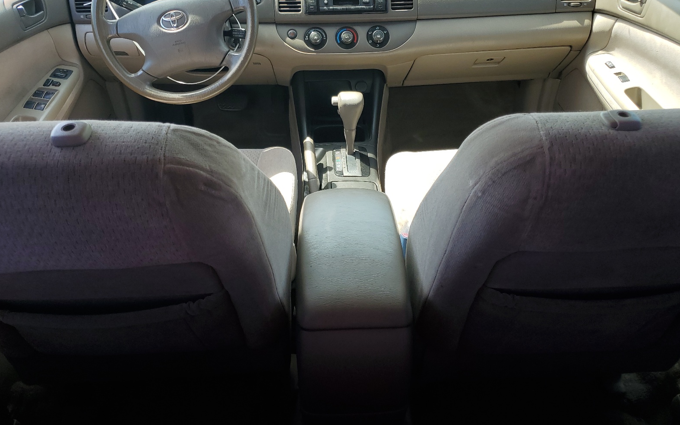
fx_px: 519
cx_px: 339
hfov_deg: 66.5
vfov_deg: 44.4
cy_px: 175
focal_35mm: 28
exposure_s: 1/333
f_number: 1.5
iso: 50
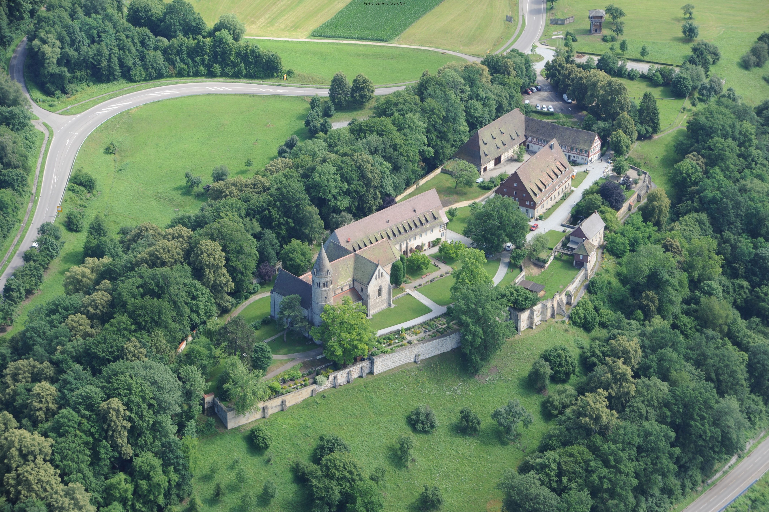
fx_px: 1815
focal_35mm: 85
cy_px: 256
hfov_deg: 23.9
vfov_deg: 16.1
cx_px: 384
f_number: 7.1
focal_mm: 85
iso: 200
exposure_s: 1/200
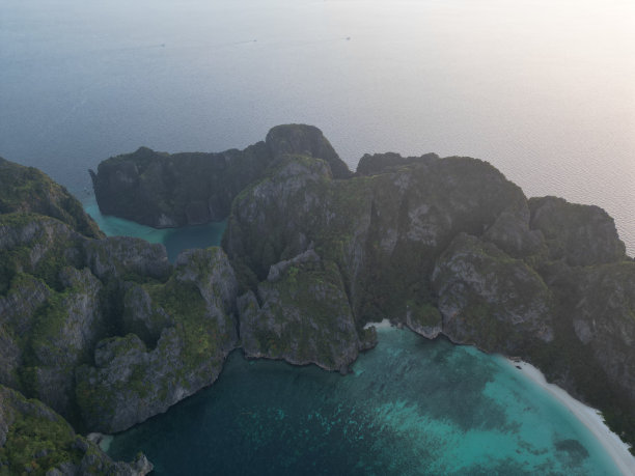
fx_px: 440
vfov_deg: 56.8
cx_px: 318
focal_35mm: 24
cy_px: 238
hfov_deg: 71.6
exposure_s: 1/100
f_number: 1.7
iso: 110
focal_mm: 6.72
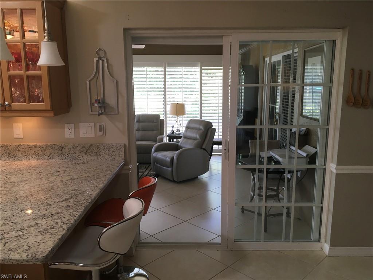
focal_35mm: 29
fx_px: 312
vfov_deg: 48.2
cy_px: 140
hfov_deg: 61.7
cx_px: 186
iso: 50
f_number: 2.2
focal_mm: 4.15
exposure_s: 1/30
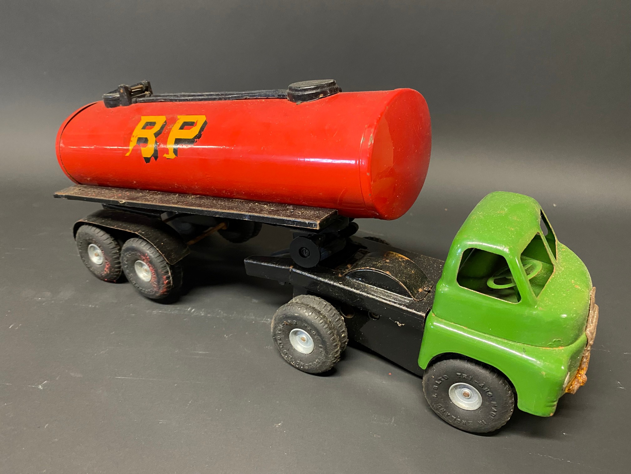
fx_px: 474
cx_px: 316
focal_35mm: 26
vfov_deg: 53.1
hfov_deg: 67.3
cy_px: 237
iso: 400
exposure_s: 1/33
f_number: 1.8
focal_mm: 4.25
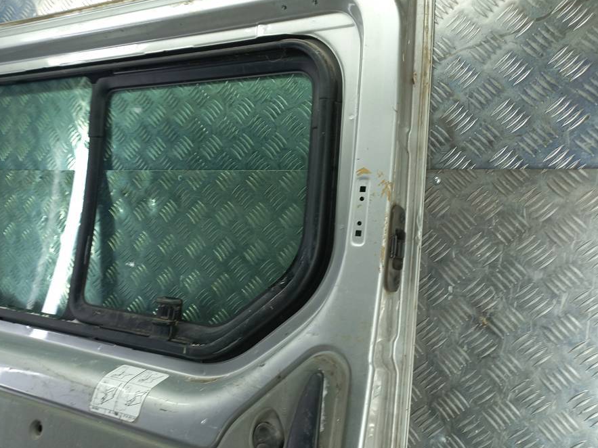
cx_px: 276
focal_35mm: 29
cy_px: 212
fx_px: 501
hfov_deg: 61.6
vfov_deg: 48.2
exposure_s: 1/50
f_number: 1.8
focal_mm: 4.6
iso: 40
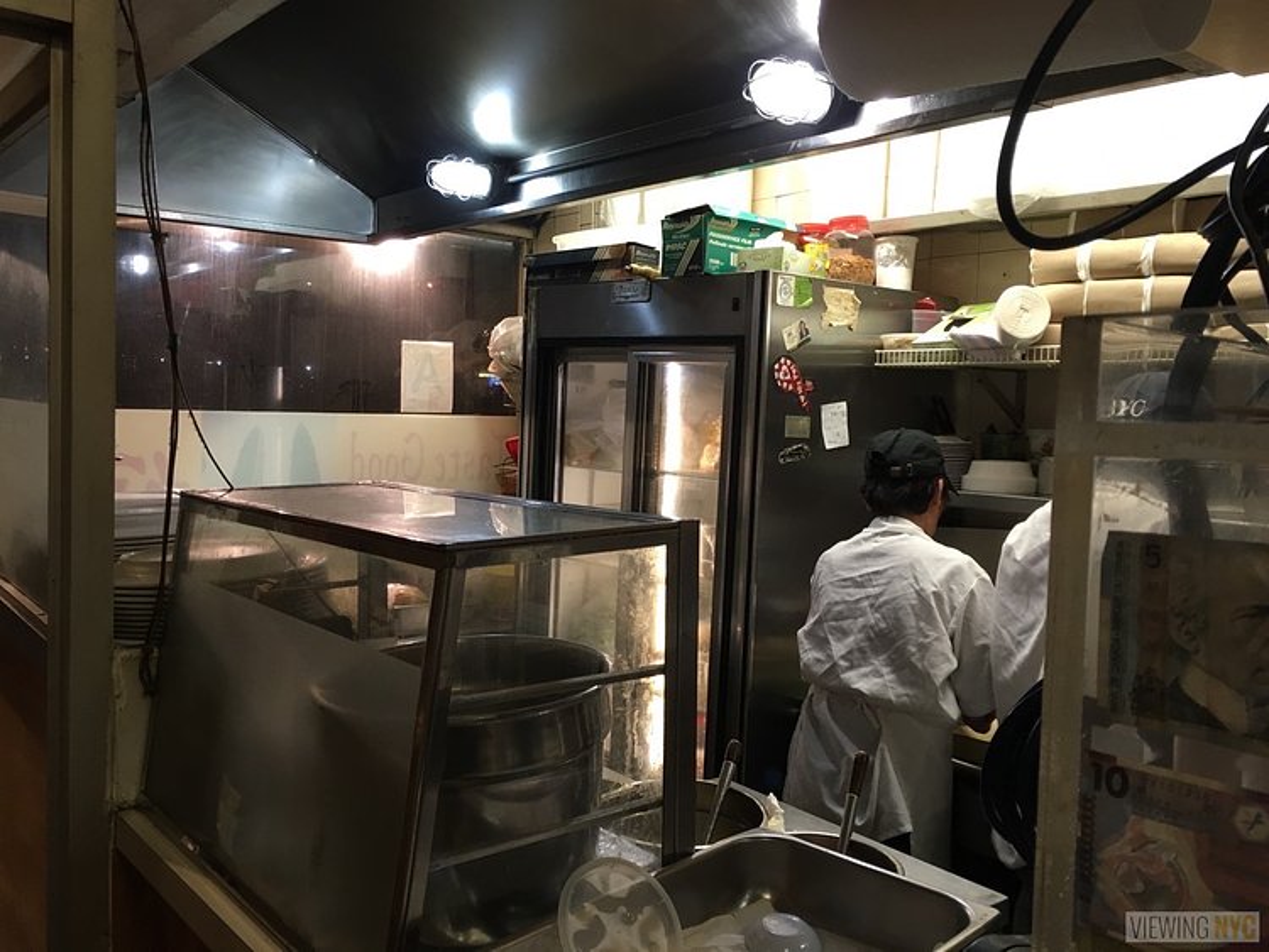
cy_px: 476
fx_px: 1063
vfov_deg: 48.3
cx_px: 634
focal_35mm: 29
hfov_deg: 61.6
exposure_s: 1/30
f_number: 2.2
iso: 80
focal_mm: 4.15
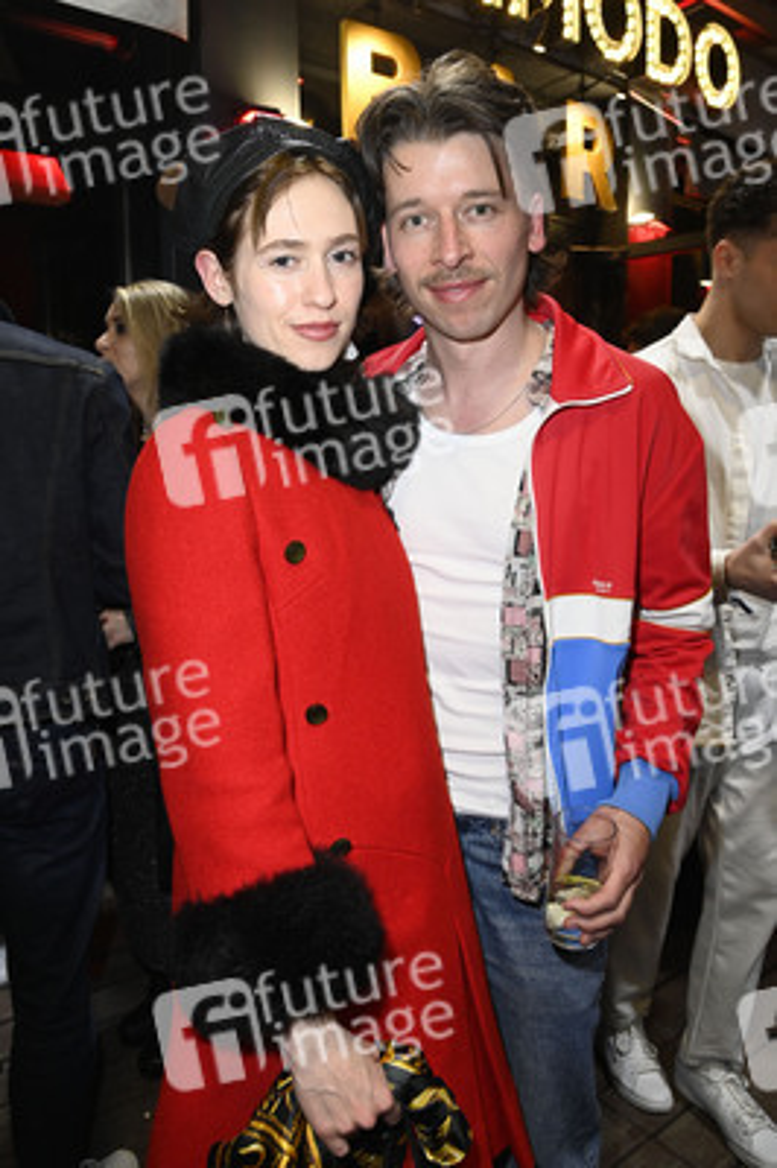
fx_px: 778
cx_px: 388
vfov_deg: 73.8
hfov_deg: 53.1
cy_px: 584
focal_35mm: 24
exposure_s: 1/100
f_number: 5.6
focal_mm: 24
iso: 3200
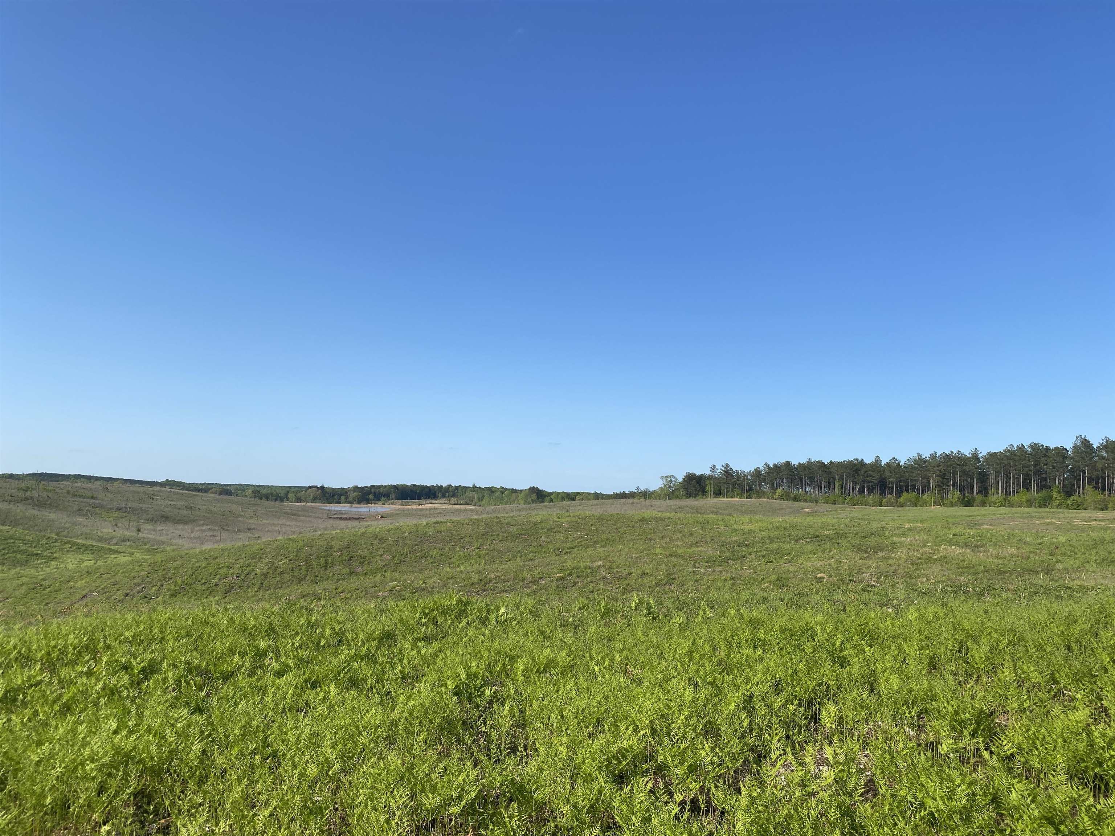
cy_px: 418
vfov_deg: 53.1
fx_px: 837
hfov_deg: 67.3
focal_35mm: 26
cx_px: 558
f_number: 1.8
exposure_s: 1/3125
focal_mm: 4.25
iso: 32
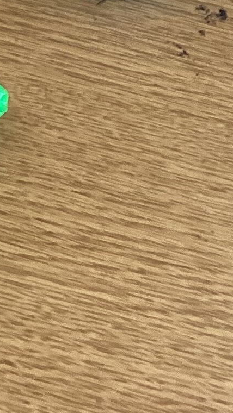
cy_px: -64
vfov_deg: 14.4
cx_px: -160
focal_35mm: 145
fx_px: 1591
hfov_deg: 8.1
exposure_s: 1/50
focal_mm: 3.3
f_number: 2.4
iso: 125
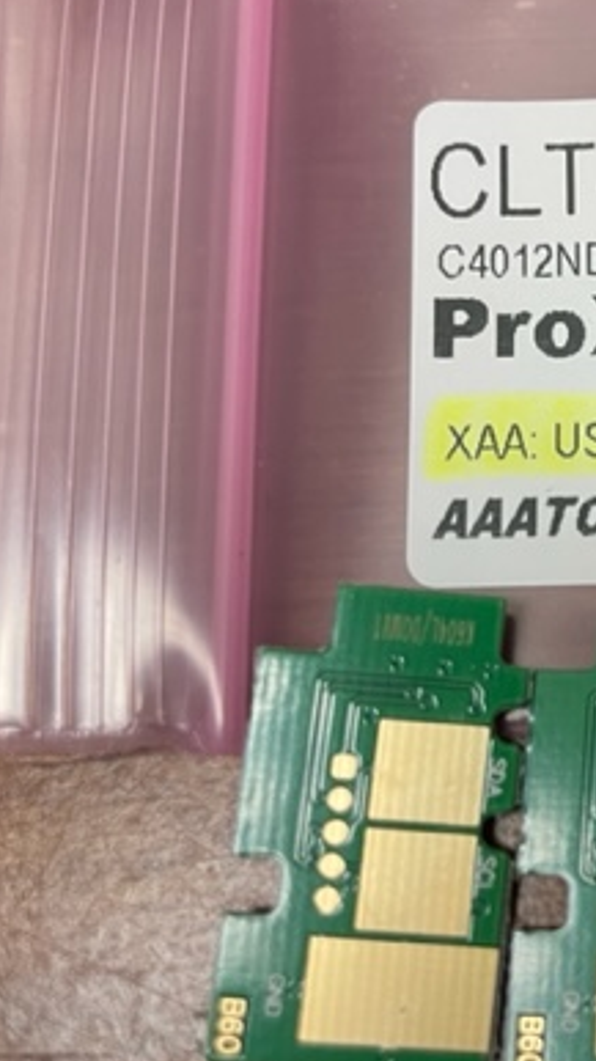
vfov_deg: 43.7
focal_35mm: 47
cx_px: 733
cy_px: 489
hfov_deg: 23.1
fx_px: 1321
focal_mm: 4.2
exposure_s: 1/65
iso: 125
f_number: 1.6
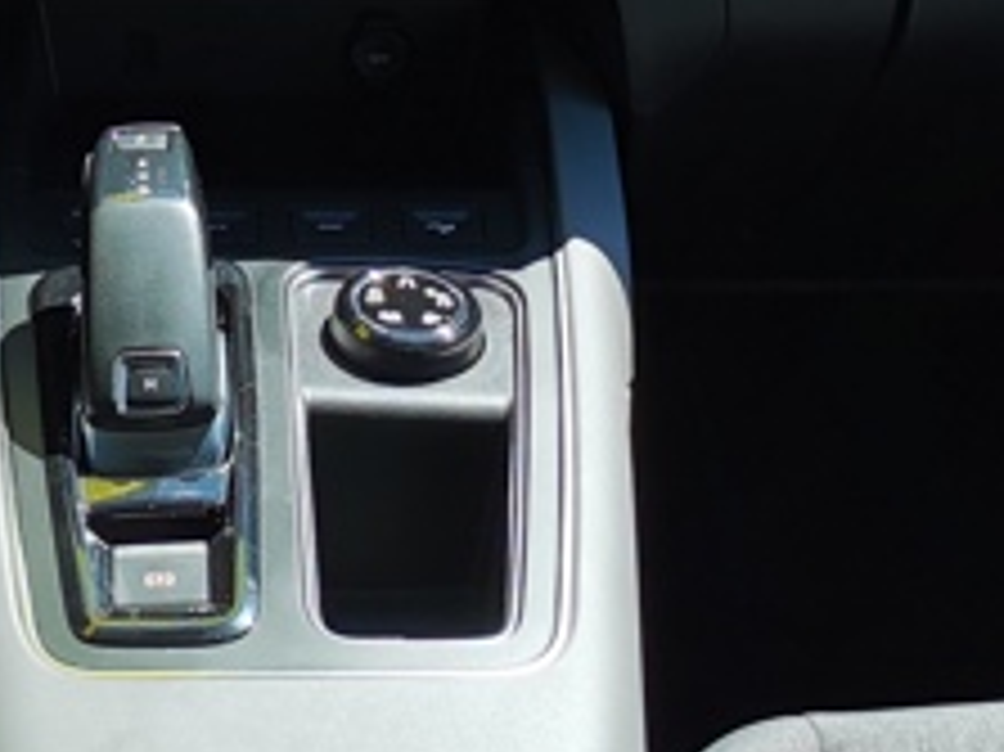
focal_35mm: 97
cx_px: 239
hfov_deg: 20.1
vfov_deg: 14.7
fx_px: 2812
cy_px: -176
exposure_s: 1/818
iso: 50
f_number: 1.8
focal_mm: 5.58
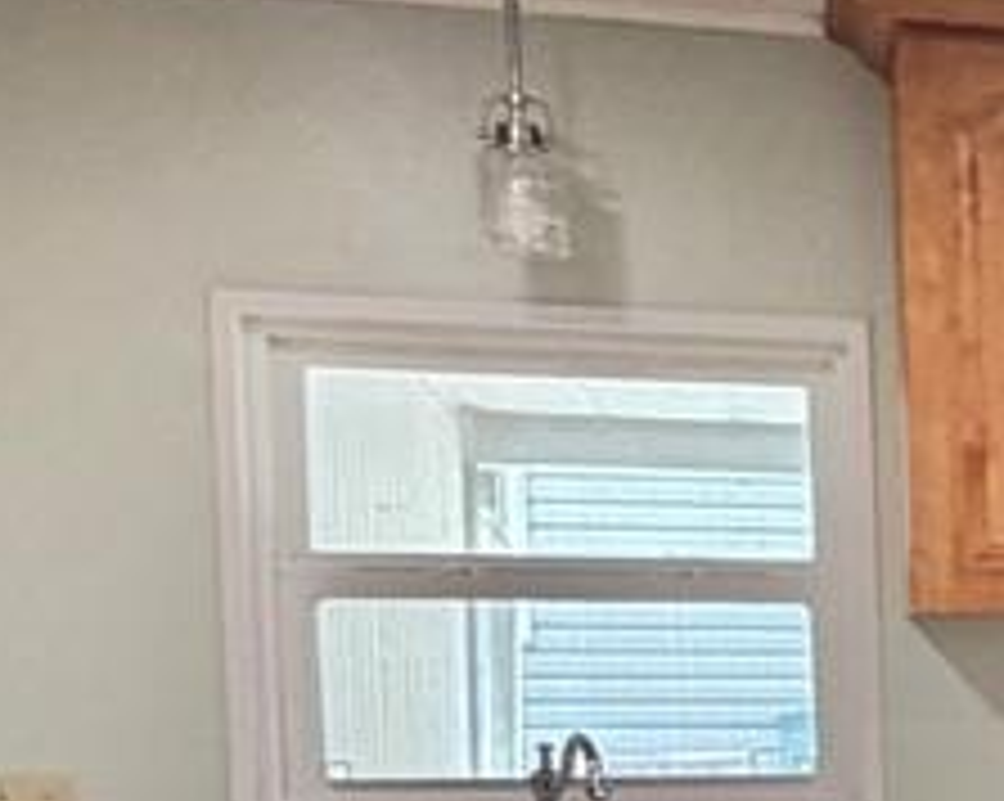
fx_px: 2909
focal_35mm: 98
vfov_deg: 15.3
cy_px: 873
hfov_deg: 15.0
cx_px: 2134
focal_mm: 2.22
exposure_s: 1/60
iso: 160
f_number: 2.2
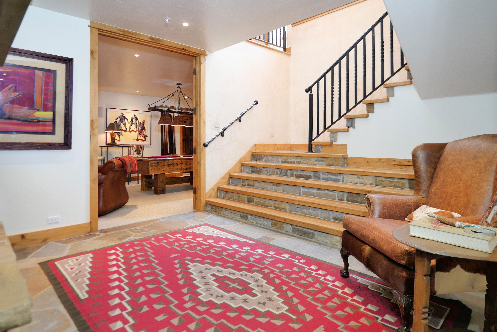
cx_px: 248
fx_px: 248
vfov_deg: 67.4
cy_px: 166
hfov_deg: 90.0
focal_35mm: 18
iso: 800
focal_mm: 9
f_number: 1.7
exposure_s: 1/30
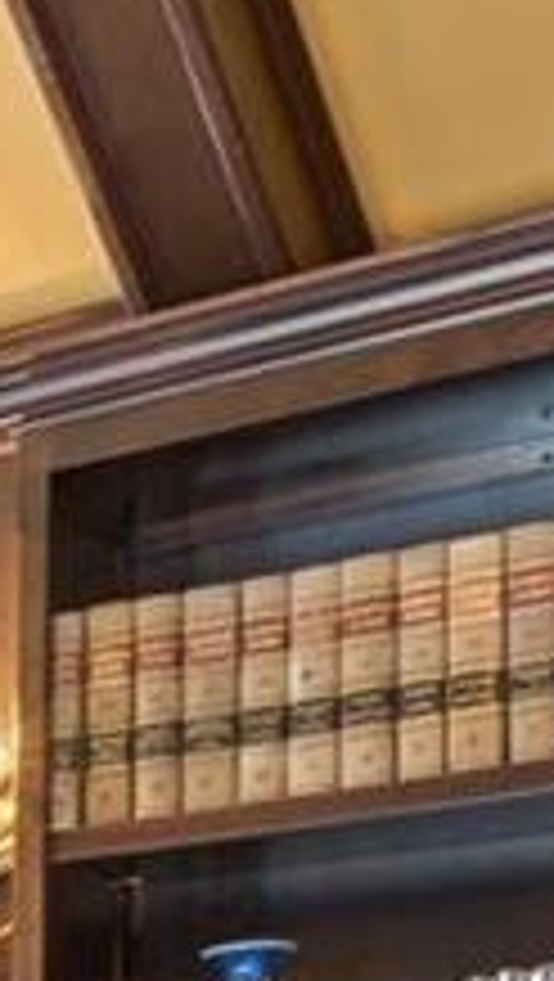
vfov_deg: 15.5
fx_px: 3205
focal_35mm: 123
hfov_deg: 7.1
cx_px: -1757
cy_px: 1647
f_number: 8
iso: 100
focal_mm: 16
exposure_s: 1/4
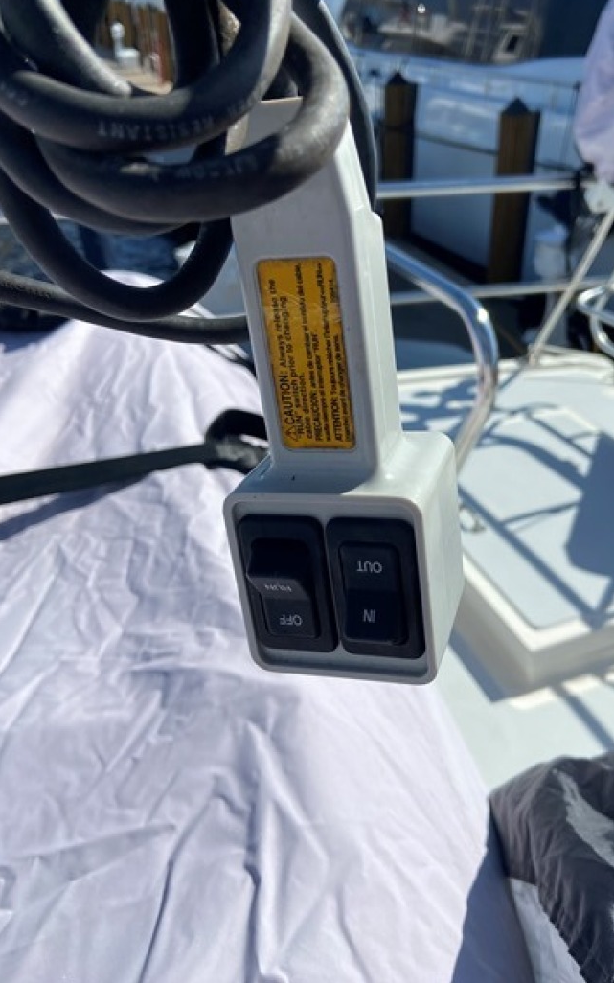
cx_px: 385
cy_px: 468
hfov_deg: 42.8
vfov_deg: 64.6
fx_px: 777
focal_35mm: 29
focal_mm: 4.25
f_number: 1.8
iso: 32
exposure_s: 1/5495
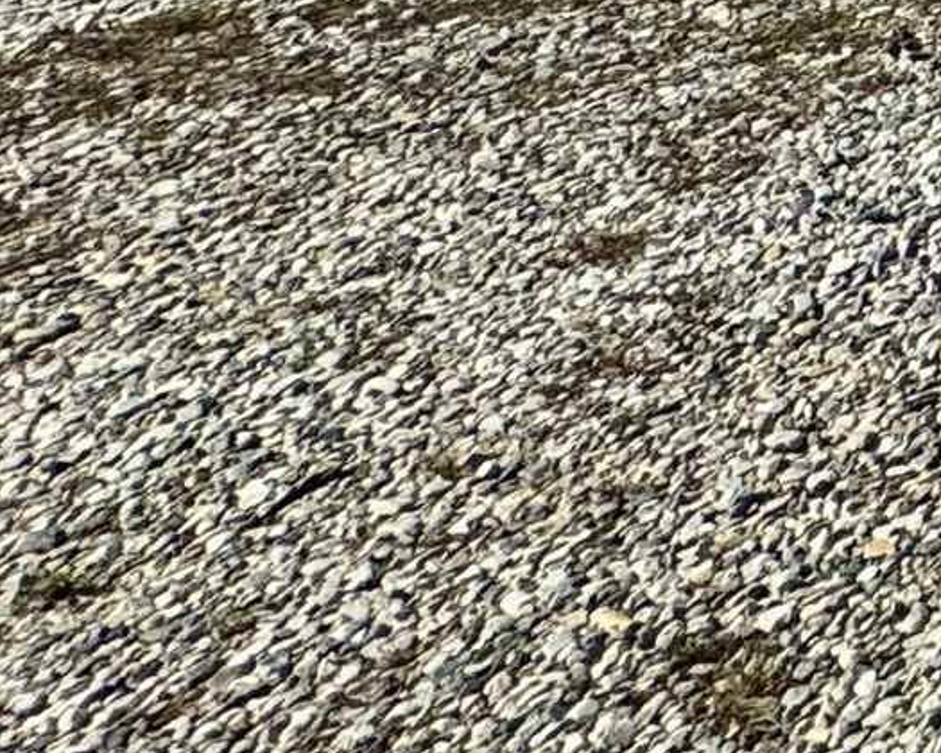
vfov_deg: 13.6
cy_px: -1072
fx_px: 2228
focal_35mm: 80
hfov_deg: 12.4
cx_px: 2665
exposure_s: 1/2674
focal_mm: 2.22
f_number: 2.2
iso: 50
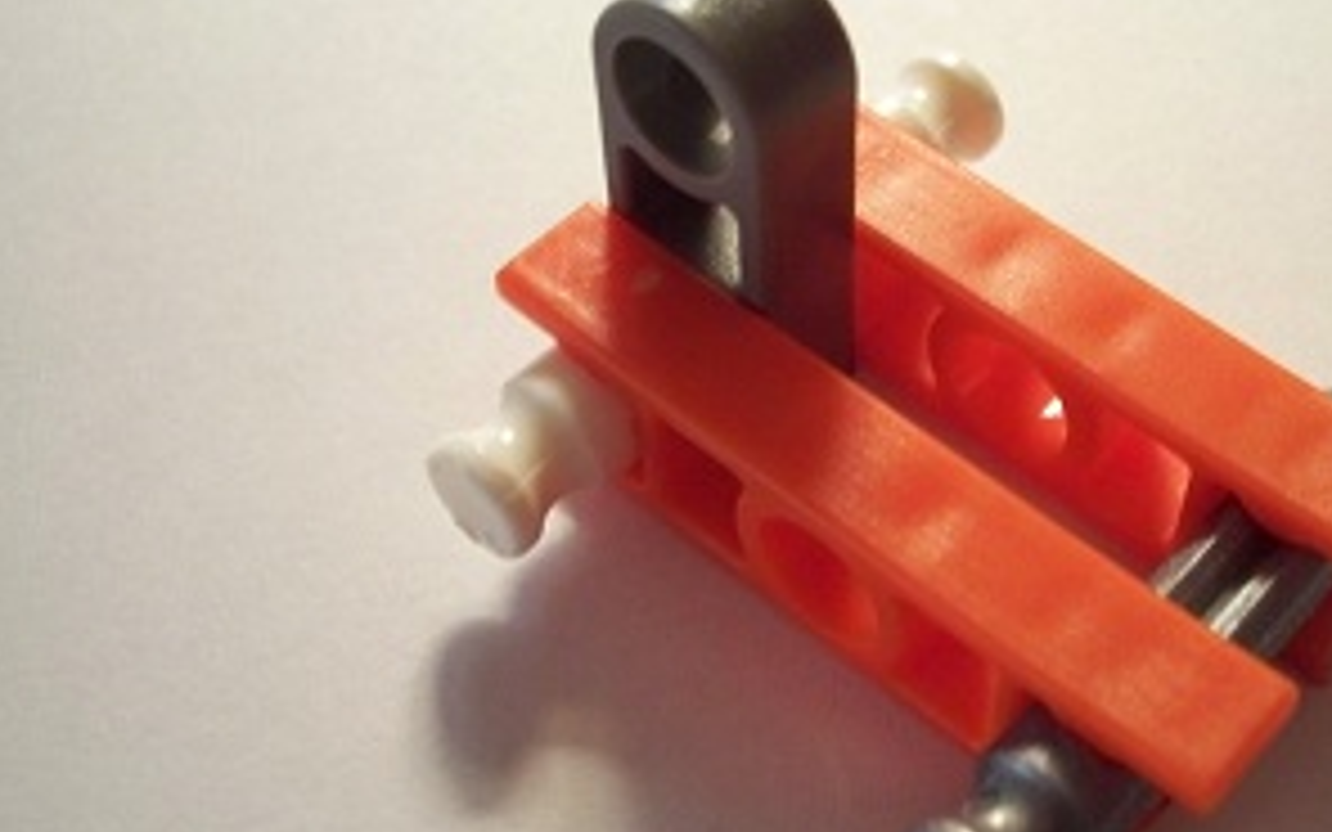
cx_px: 846
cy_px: 445
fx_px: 1924
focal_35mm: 53
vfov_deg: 24.4
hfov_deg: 37.9
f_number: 3.4
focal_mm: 7.9
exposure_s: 1/10
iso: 400
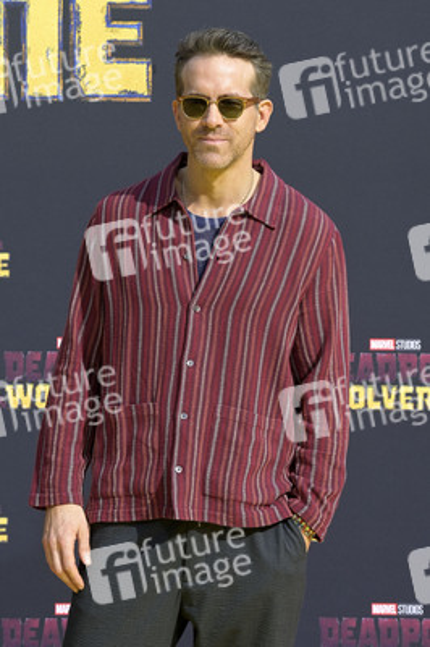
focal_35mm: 135
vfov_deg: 15.2
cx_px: 215
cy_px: 324
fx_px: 2423
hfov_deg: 10.1
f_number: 13
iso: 320
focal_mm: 135
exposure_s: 1/250
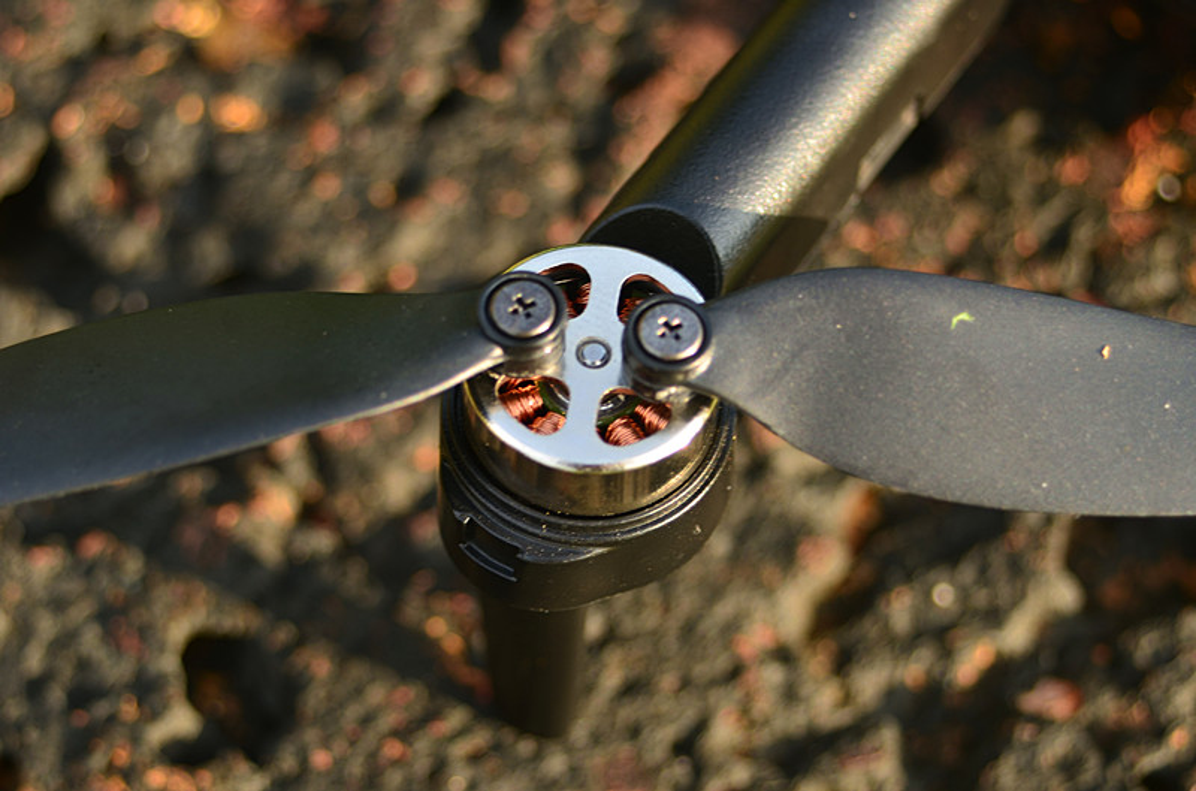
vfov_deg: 11.4
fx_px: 3976
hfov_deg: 17.1
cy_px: 396
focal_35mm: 120
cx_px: 598
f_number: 5.6
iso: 100
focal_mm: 80
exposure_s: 1/60
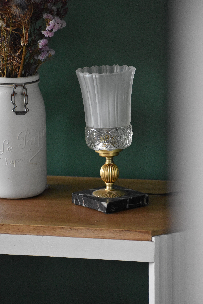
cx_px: 95
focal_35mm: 195
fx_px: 1649
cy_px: 161
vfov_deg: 10.5
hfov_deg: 7.0
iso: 2800
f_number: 4.8
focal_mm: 116
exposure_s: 1/200
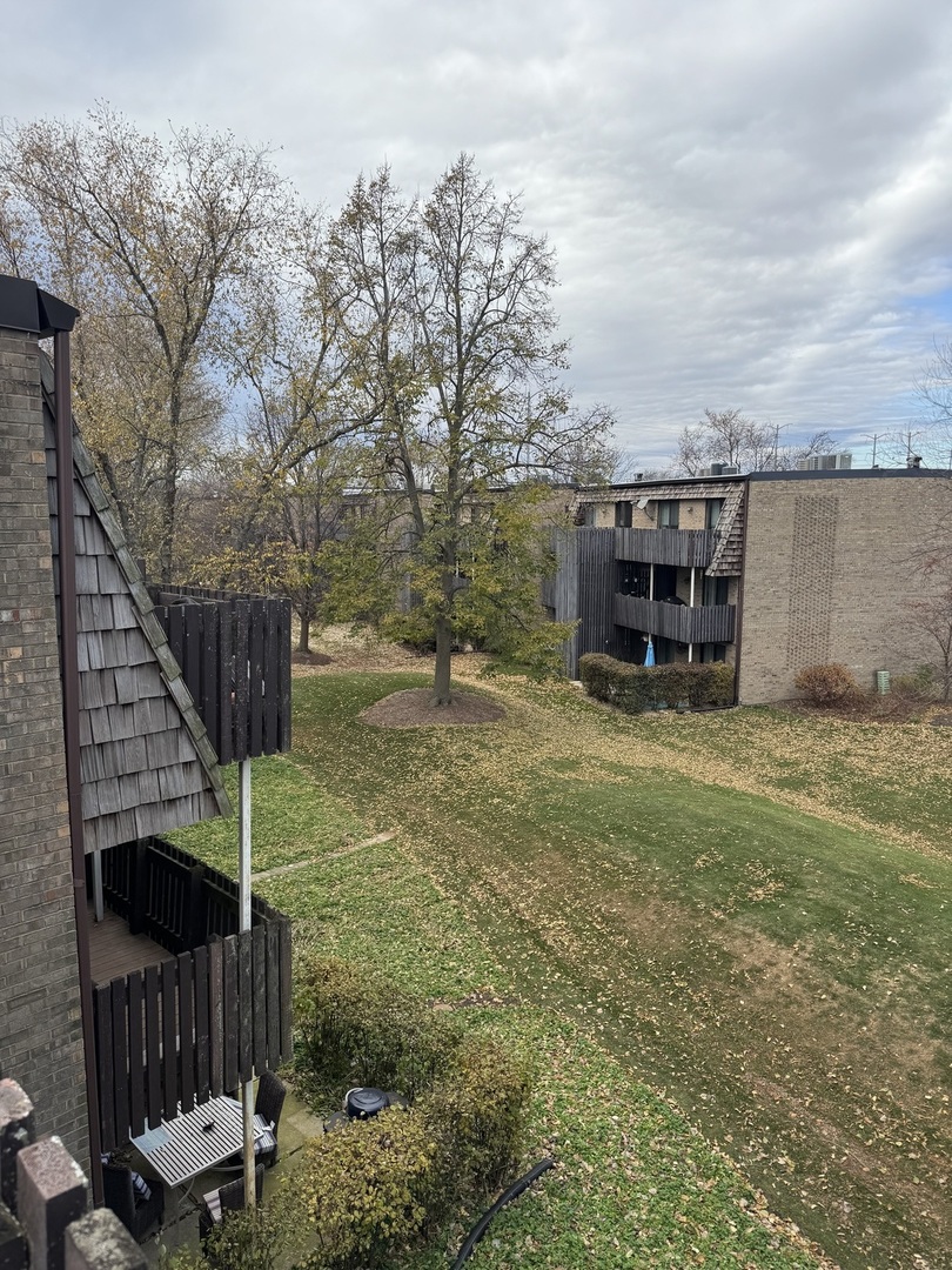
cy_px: 635
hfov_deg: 56.8
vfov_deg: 71.6
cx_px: 476
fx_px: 880
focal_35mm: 24
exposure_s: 1/1678
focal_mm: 6.76
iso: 80
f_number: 1.78
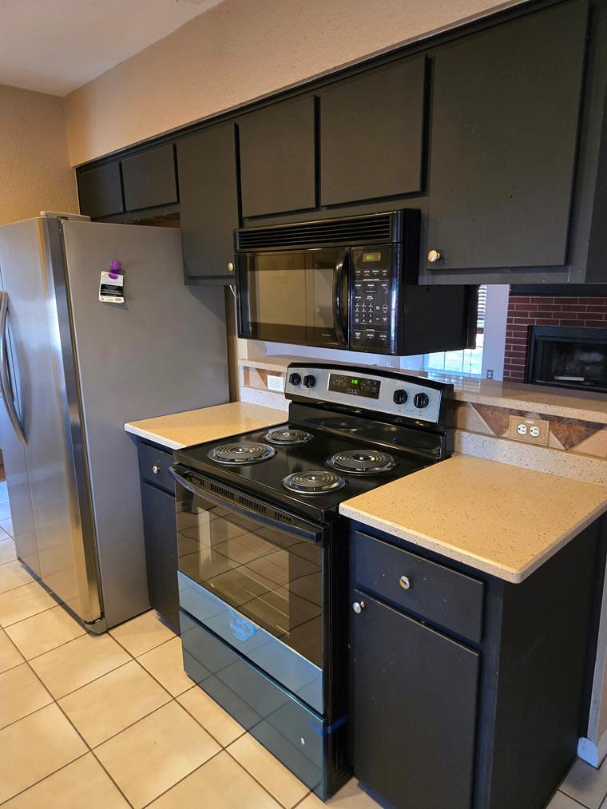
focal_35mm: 23
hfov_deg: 58.9
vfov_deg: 73.9
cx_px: 304
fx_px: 538
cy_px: 404
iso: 1000
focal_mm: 5.4
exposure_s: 1/60
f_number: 1.8
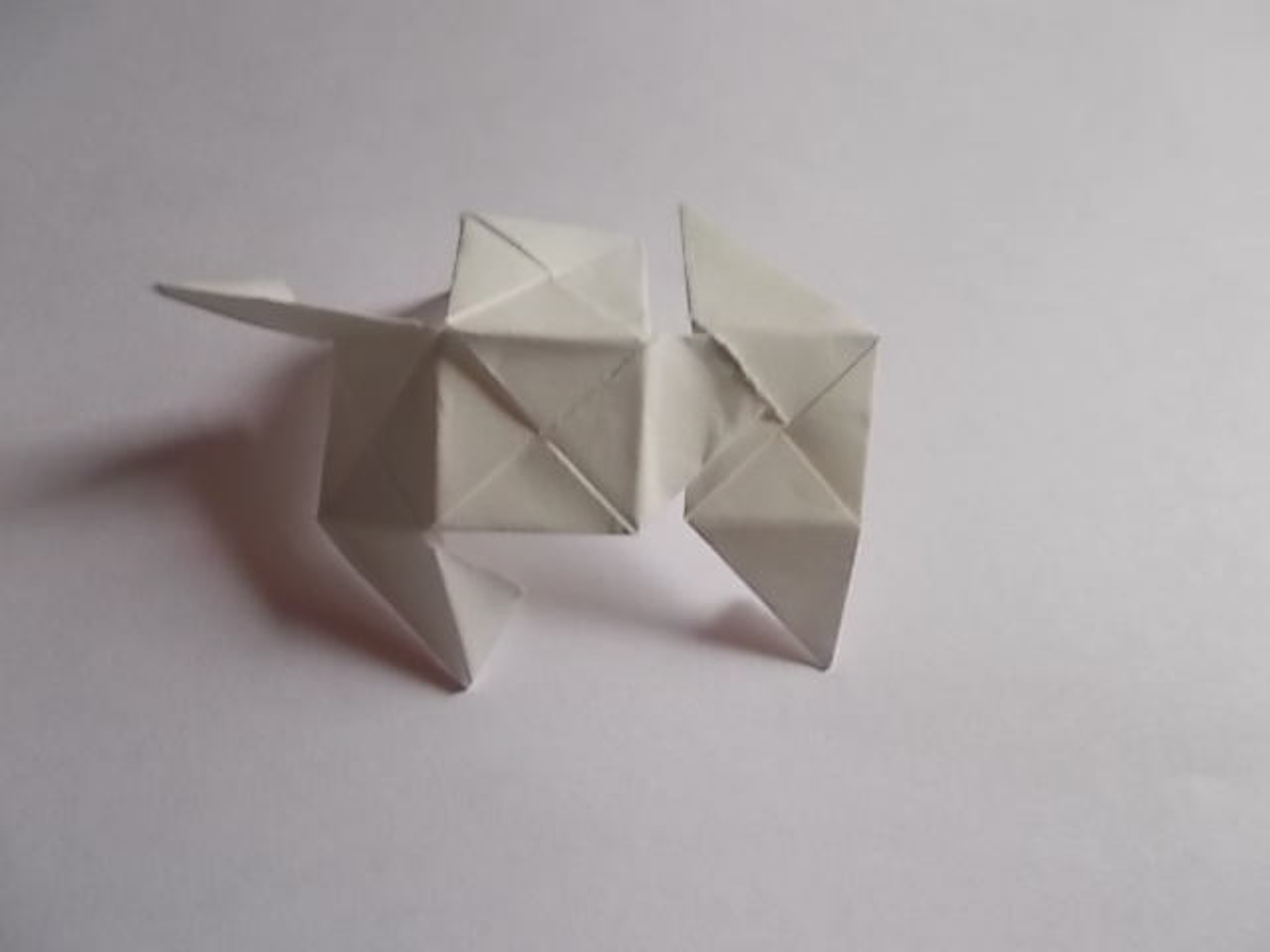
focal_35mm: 26
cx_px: 635
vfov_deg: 53.1
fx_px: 954
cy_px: 476
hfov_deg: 67.3
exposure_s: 1/13
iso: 200
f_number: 3.2
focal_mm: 4.6
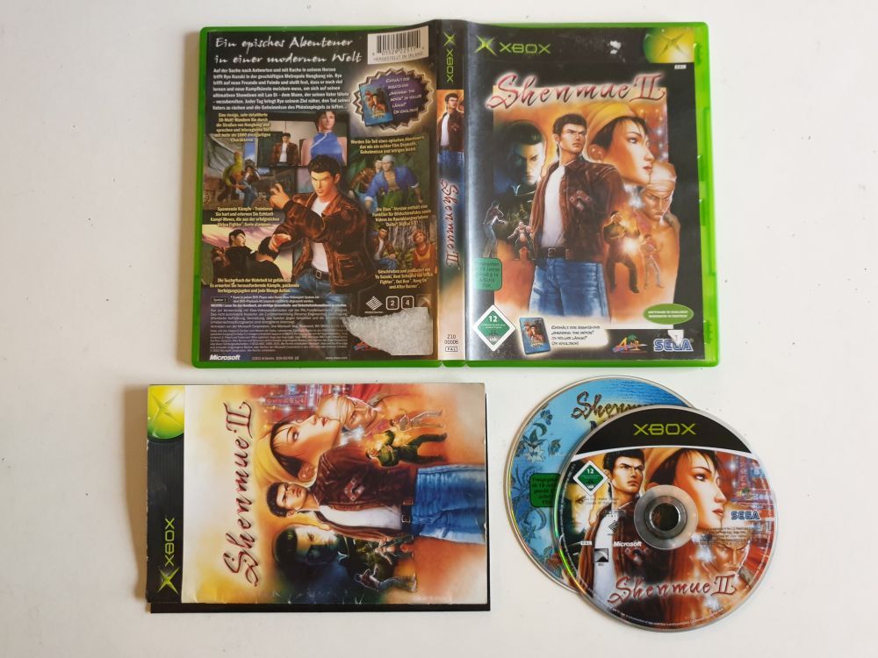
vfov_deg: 53.1
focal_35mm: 26
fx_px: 659
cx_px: 439
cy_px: 329
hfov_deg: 67.3
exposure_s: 1/50
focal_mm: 4.3
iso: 400
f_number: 1.5
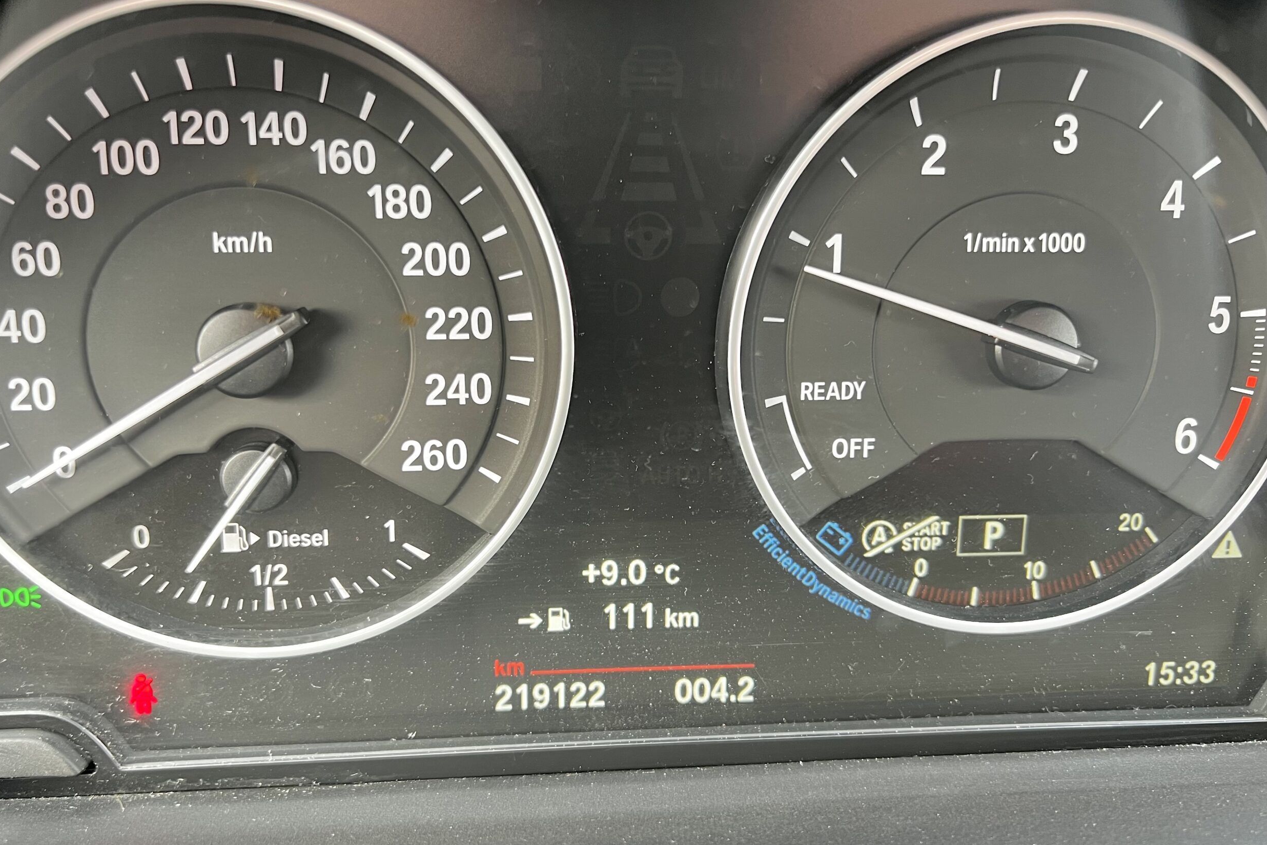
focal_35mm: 28
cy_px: 442
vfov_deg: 46.4
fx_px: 985
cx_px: 612
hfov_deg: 65.5
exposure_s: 1/65
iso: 125
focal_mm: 5.7
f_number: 1.5
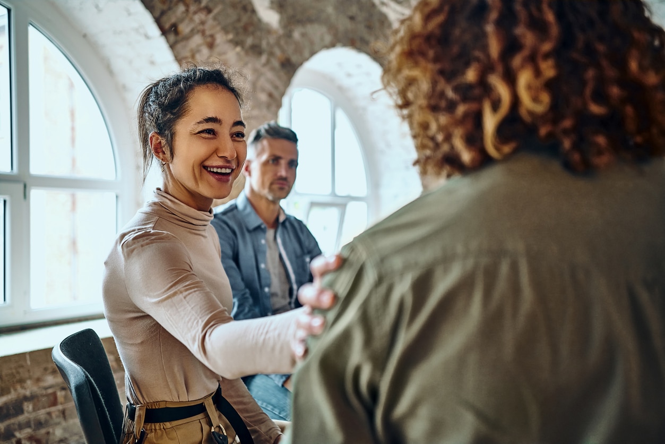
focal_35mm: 35
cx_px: 332
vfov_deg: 37.9
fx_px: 647
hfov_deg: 54.4
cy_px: 222
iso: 400
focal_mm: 35
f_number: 2
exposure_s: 1/320
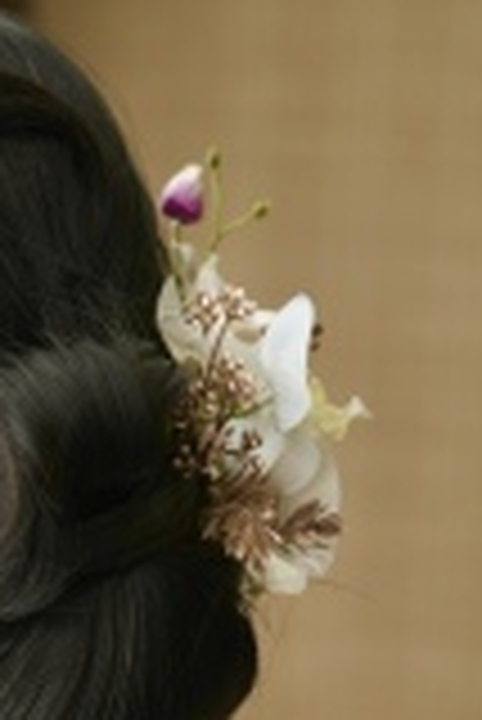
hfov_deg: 9.0
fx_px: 3006
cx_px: -198
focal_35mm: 150
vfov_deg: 13.4
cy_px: 819
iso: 400
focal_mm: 50
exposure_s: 1/125
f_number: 3.2
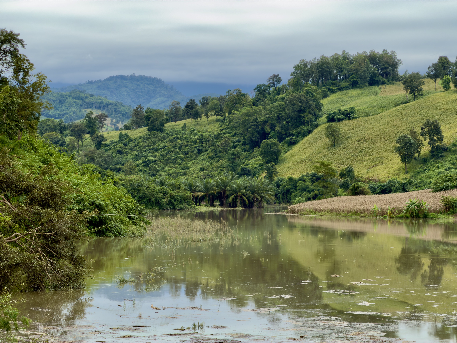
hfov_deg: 19.6
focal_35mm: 100
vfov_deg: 14.8
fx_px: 1320
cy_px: 172
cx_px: 228
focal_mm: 16.89
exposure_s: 1/348
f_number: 2.8
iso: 50
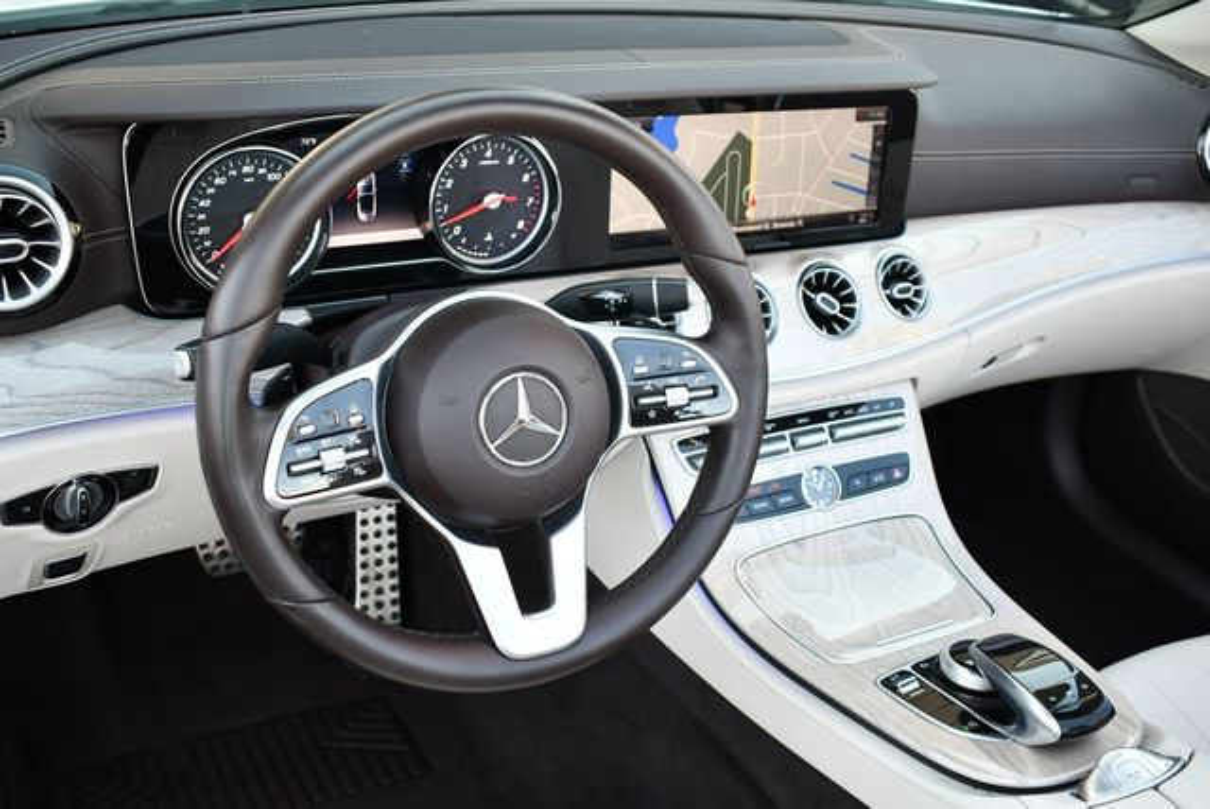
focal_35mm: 36
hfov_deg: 53.1
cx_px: 605
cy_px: 404
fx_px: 1211
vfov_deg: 36.9
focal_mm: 18
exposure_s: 1/250
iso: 560
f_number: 3.5
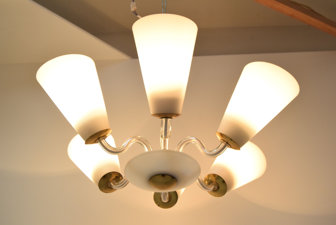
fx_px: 364
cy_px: 112
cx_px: 168
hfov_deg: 49.5
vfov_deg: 34.3
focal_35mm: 39
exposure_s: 1/160
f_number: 6.3
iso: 1600
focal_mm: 26
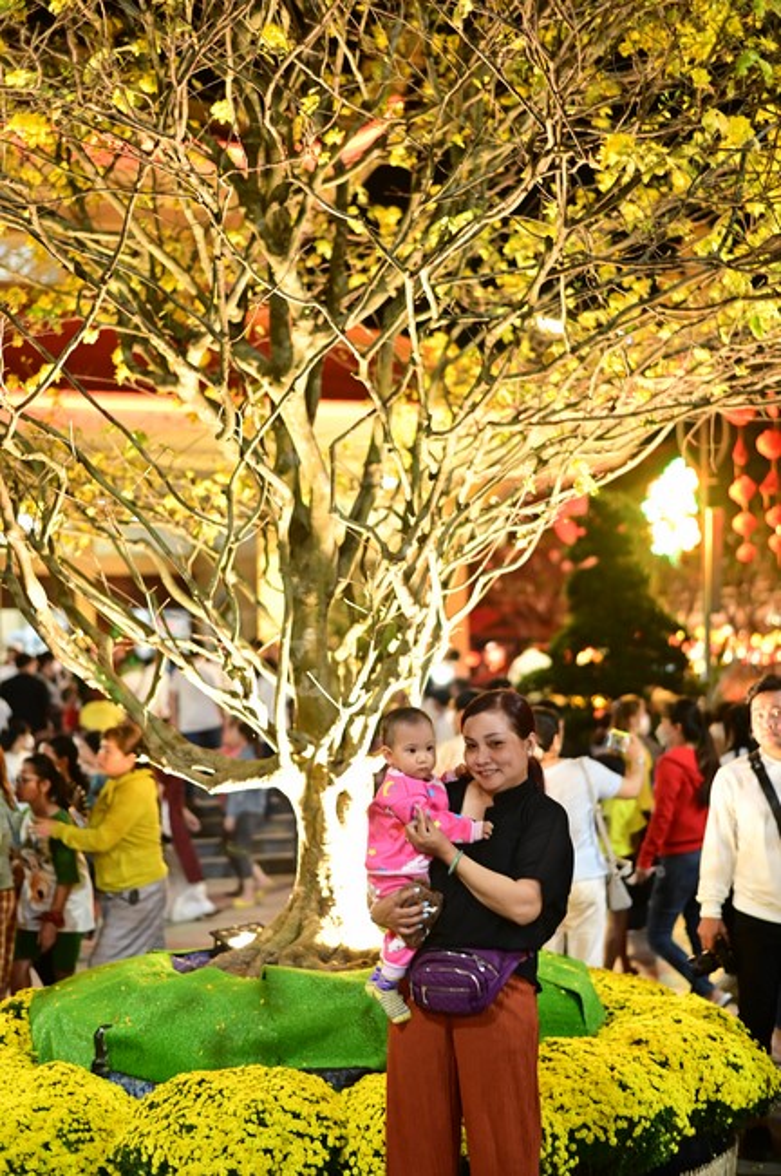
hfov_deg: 26.9
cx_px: 390
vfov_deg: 39.6
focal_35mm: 50
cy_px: 588
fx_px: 1630
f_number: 2
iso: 2500
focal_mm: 50
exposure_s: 1/100
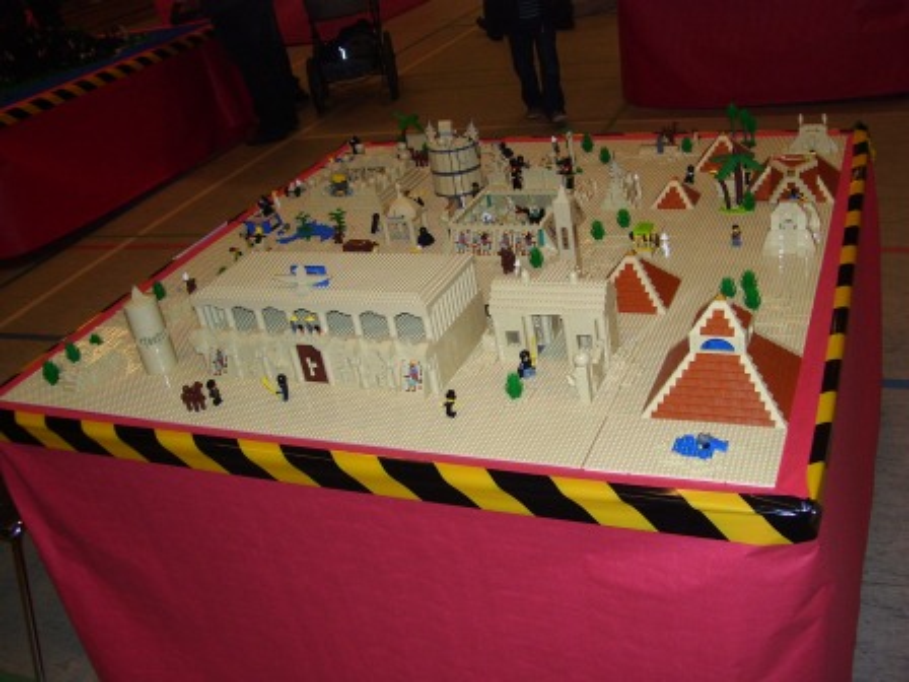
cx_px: 454
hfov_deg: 51.4
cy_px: 341
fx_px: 945
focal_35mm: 36
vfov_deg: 39.7
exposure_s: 1/60
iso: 80
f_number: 2.7
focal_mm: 6
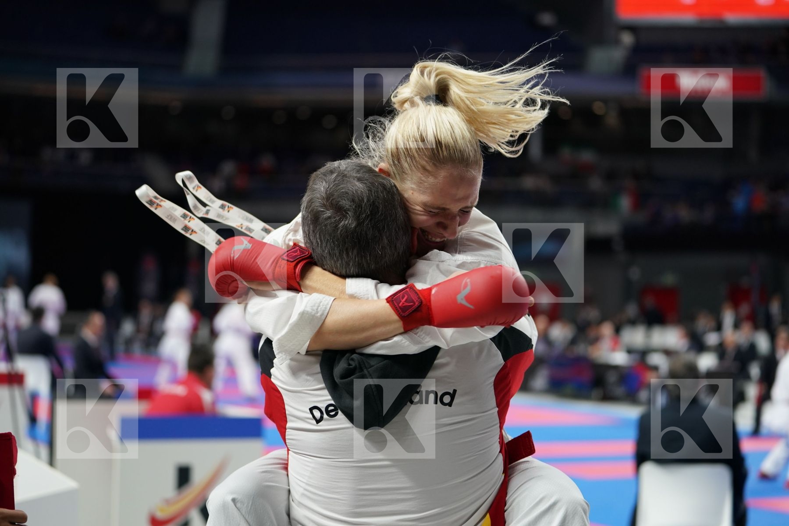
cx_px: 394
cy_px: 263
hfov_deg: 28.8
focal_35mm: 70
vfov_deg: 19.5
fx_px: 1534
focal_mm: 70
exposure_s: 1/1000
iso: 1250
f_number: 2.8
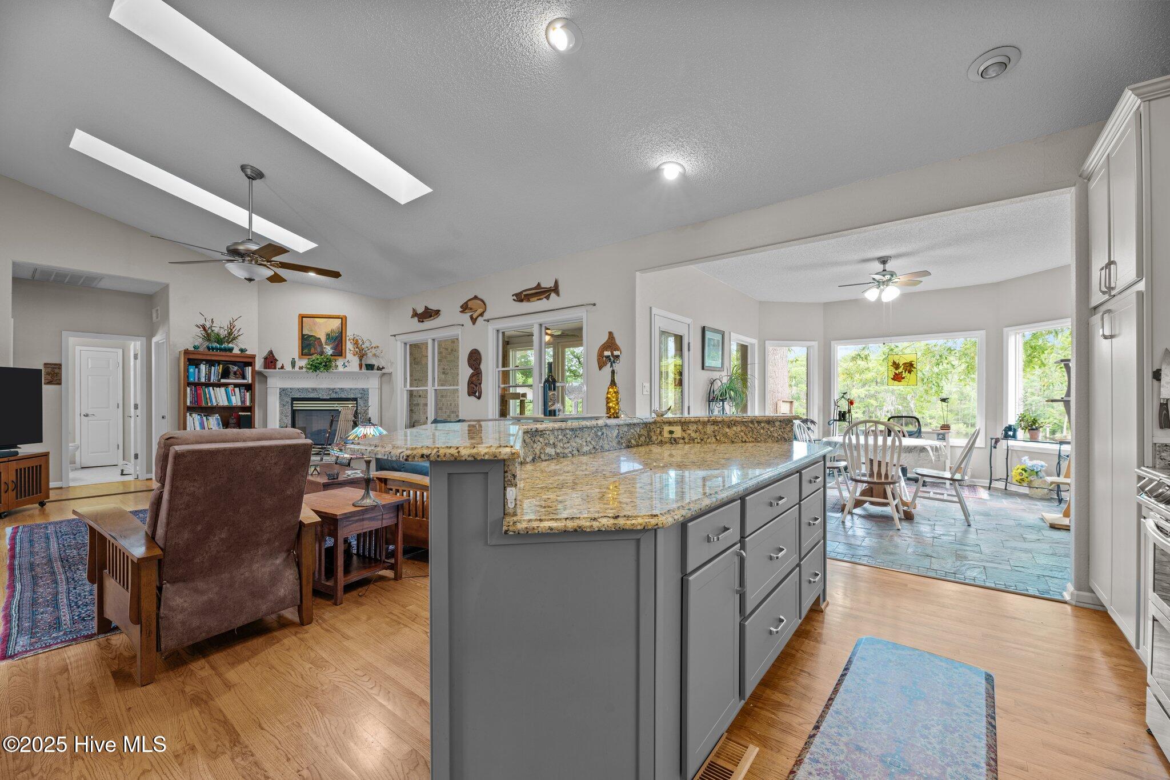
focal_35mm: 14
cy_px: 390
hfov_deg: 104.3
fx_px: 455
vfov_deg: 81.2
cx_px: 585
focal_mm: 14
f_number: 9
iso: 100
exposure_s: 4
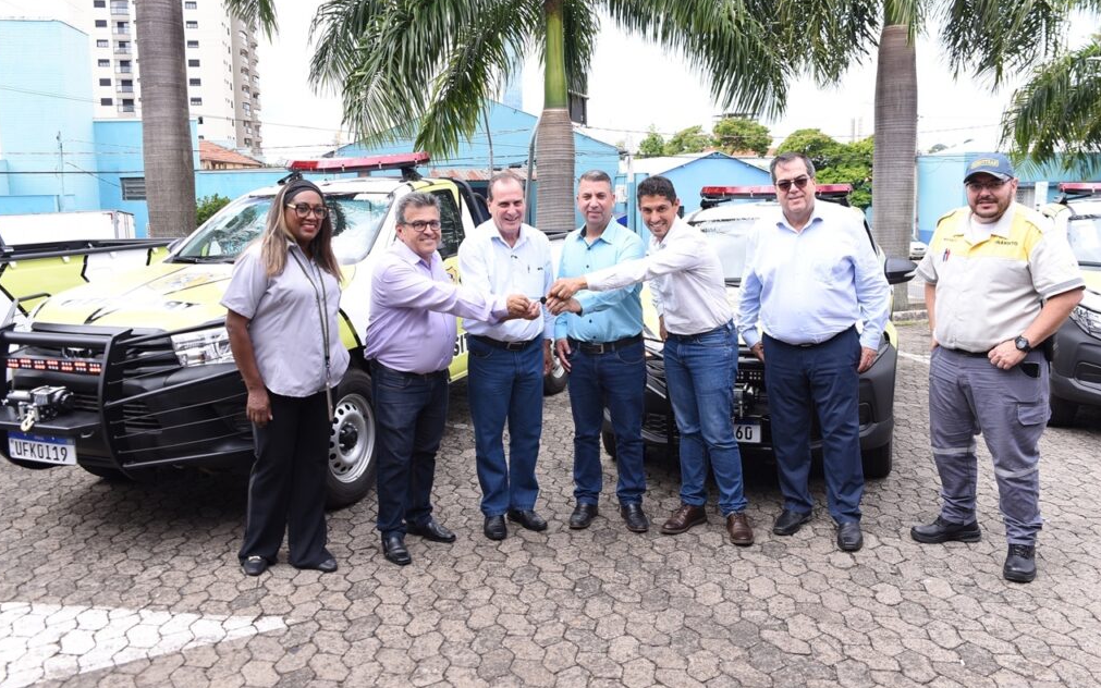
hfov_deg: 59.6
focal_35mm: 32
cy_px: 322
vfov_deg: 39.4
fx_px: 960
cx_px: 546
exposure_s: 1/500
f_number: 4.5
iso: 250
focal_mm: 31
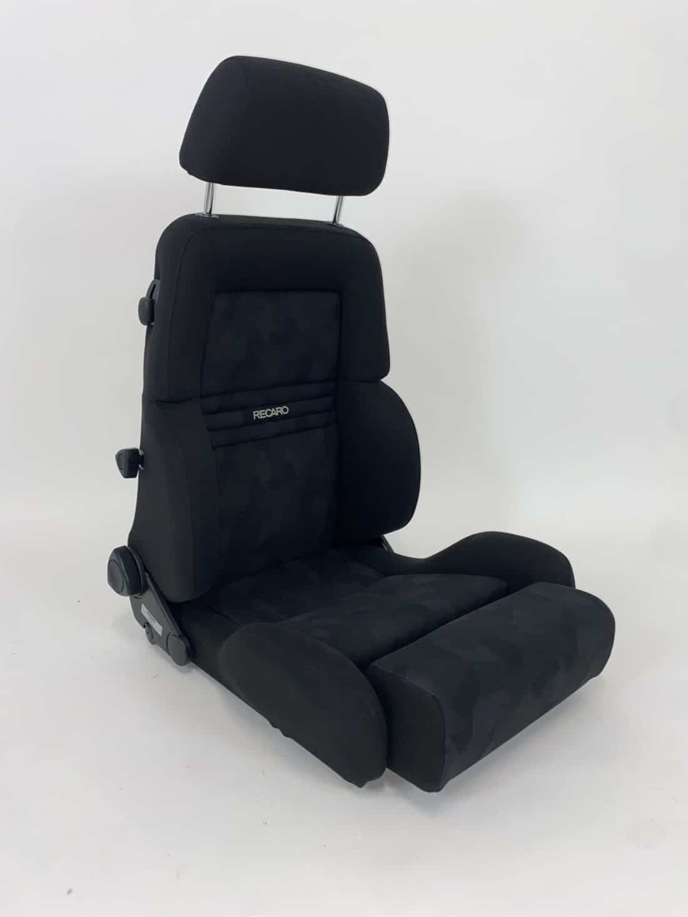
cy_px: 458
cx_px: 344
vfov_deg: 67.3
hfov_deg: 53.1
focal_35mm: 26
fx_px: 689
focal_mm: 4.25
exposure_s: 1/100
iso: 40
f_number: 1.8
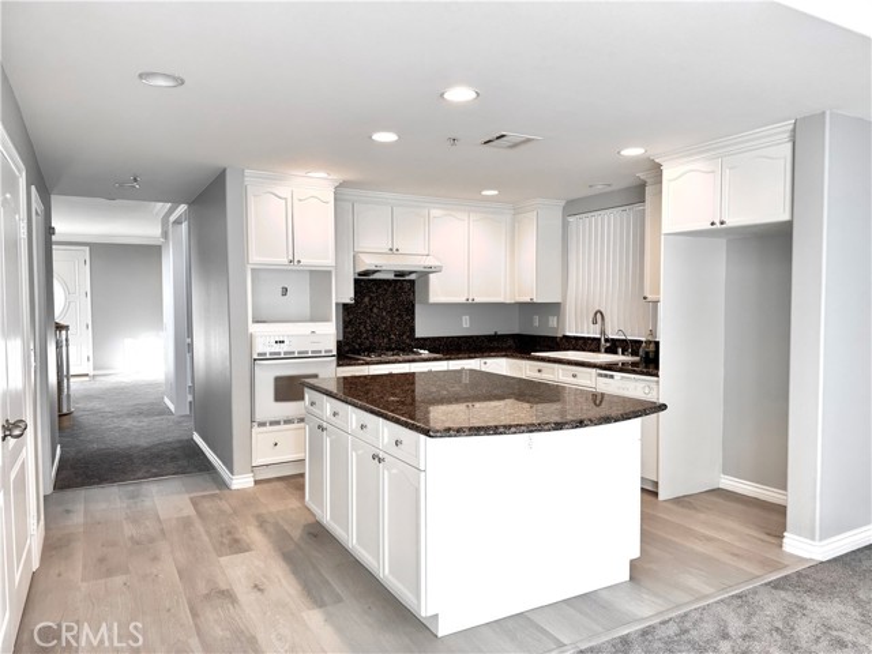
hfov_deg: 71.6
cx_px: 436
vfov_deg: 56.8
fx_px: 605
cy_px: 327
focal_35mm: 24
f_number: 1.78
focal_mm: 6.76
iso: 100
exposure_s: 1/120
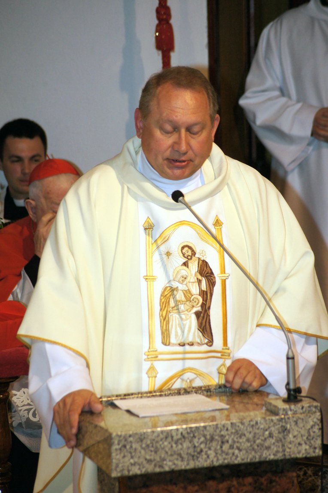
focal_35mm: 202
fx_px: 2771
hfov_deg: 6.8
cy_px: 246
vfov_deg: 10.2
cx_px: 164
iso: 640
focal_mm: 135
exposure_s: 1/160
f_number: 4.5
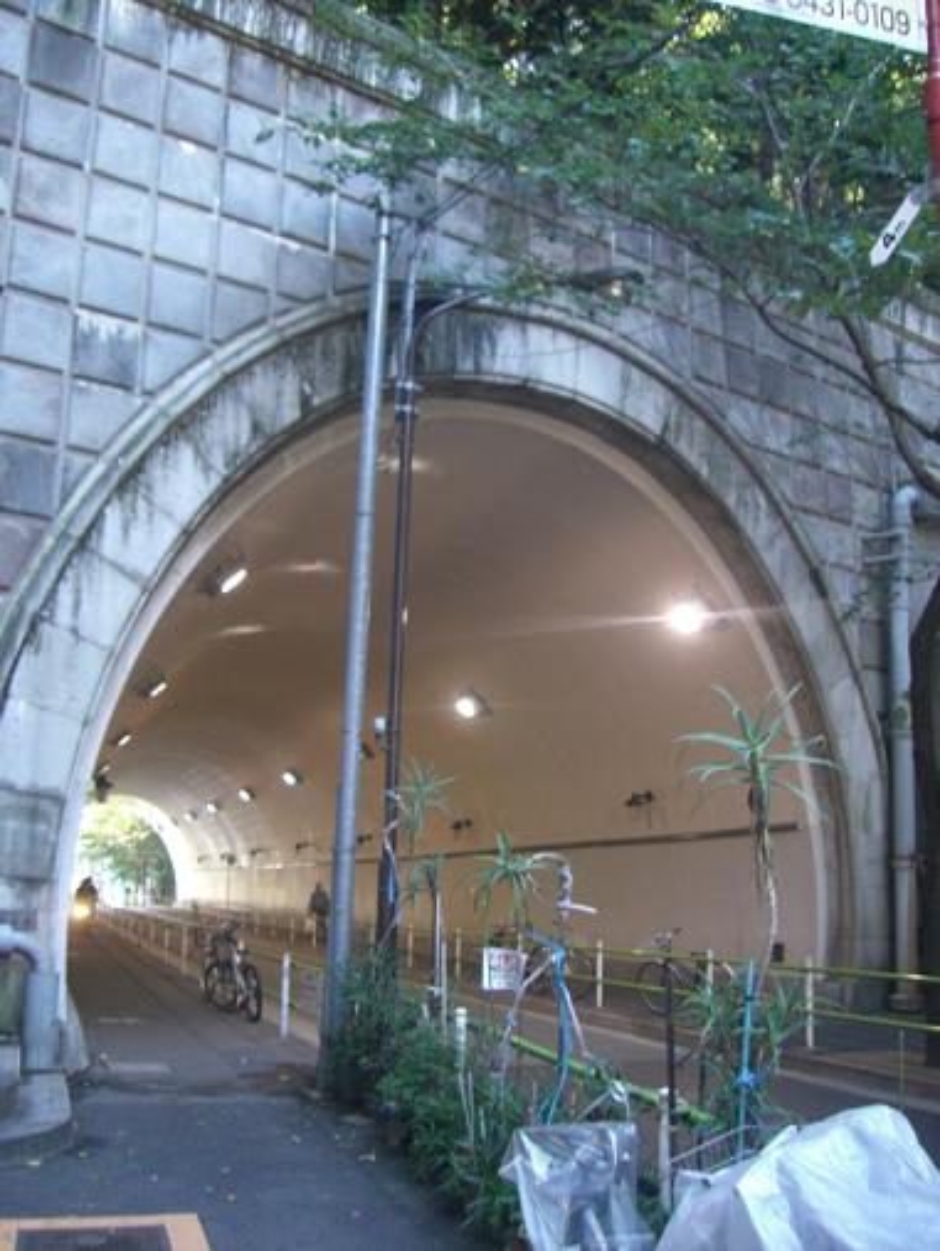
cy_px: 626
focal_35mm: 38
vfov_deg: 48.9
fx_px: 1374
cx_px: 470
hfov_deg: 37.8
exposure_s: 1/50
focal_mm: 6.2
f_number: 2.7
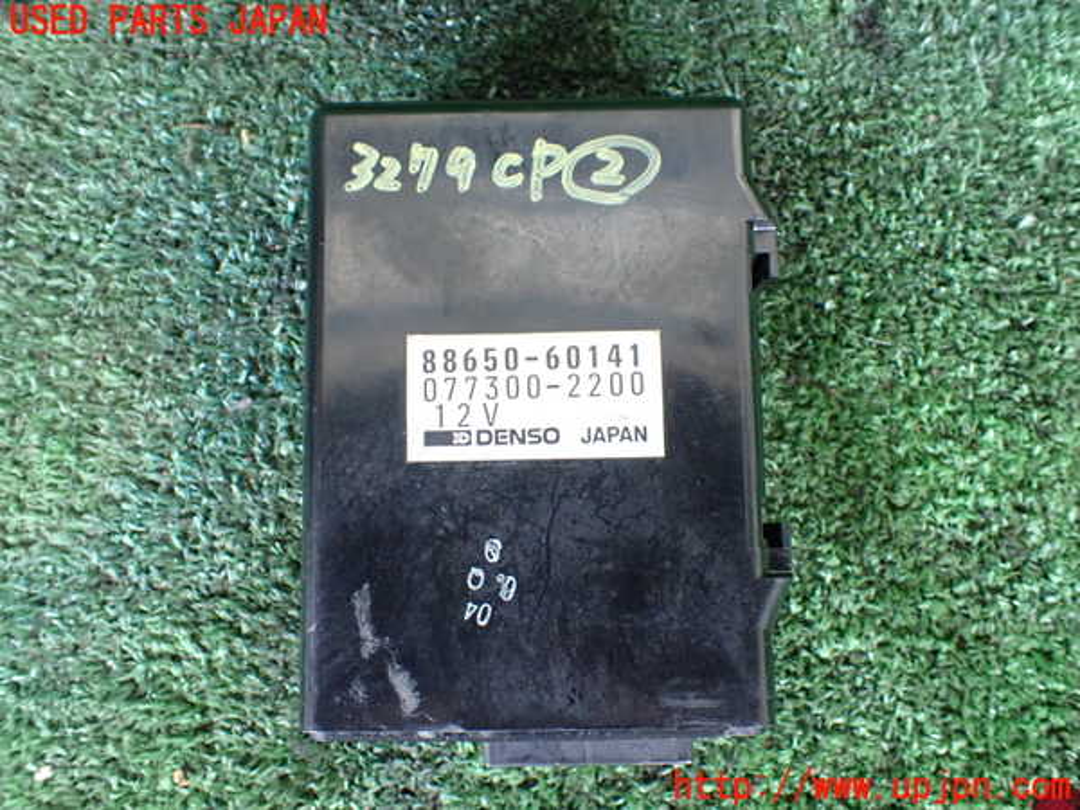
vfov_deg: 46.8
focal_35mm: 30
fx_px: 936
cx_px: 540
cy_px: 405
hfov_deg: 60.0
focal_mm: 5.4
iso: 800
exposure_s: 1/40
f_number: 2.3
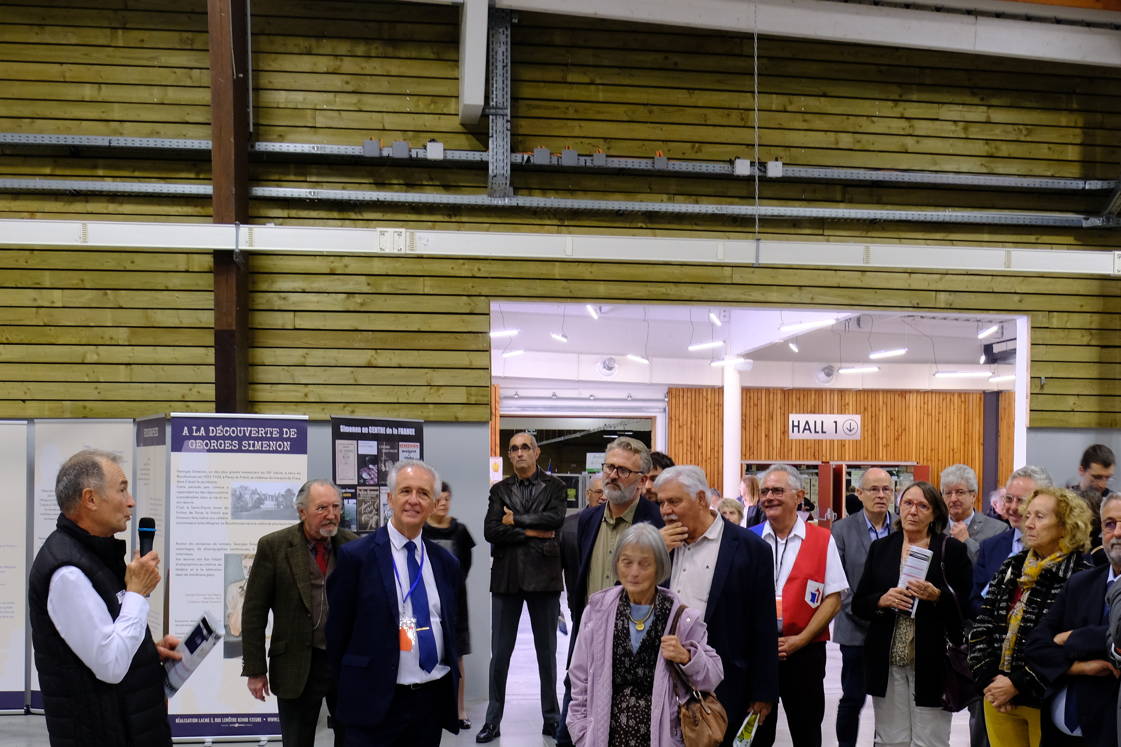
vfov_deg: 27.7
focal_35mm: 48
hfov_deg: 41.1
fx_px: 1495
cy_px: 559
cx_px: 606
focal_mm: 19
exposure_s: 1/10
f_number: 6.4
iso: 800
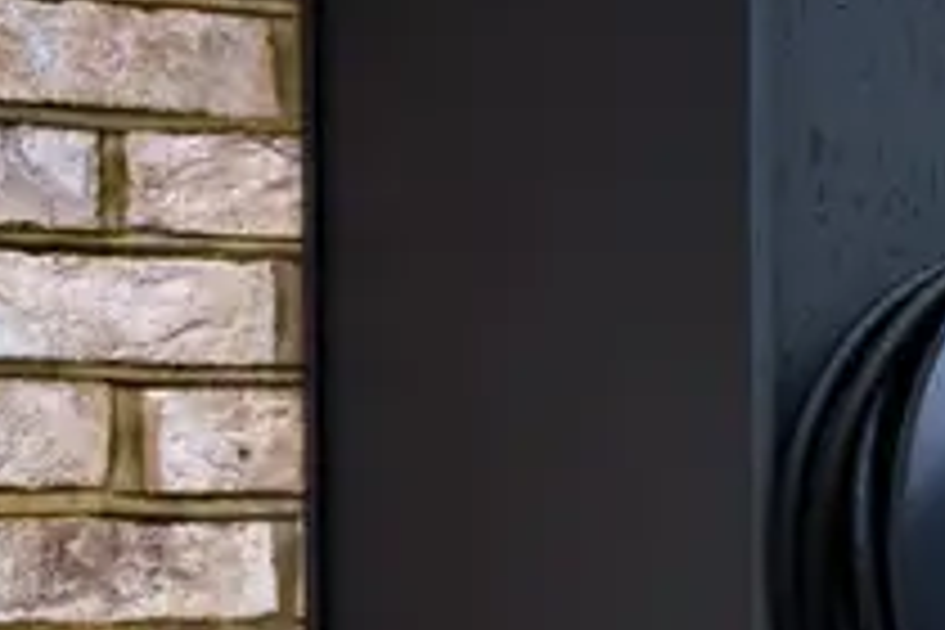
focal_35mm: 107
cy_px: 569
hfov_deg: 18.2
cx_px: 1094
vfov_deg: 12.7
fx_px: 2809
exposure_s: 1/640
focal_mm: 45
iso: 160
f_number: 2.8
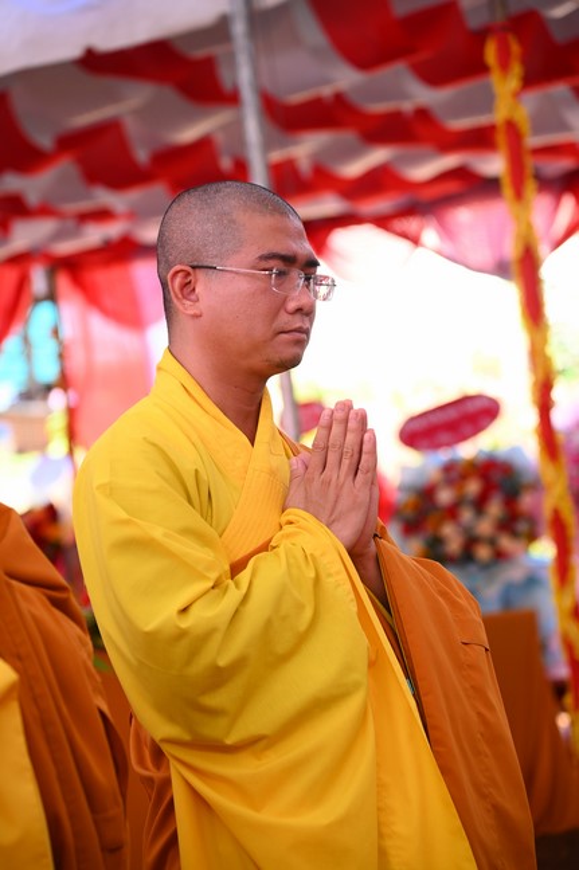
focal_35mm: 120
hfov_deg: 11.4
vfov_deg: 17.1
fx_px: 2899
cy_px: 435
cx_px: 290
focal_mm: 120
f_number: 4.5
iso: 800
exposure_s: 1/250
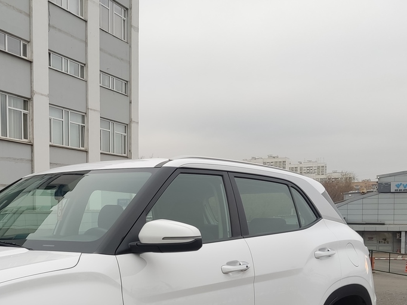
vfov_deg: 26.0
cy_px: 249
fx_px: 646
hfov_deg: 33.6
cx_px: 64
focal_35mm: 55
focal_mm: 4.71
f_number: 1.79
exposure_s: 1/100
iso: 51
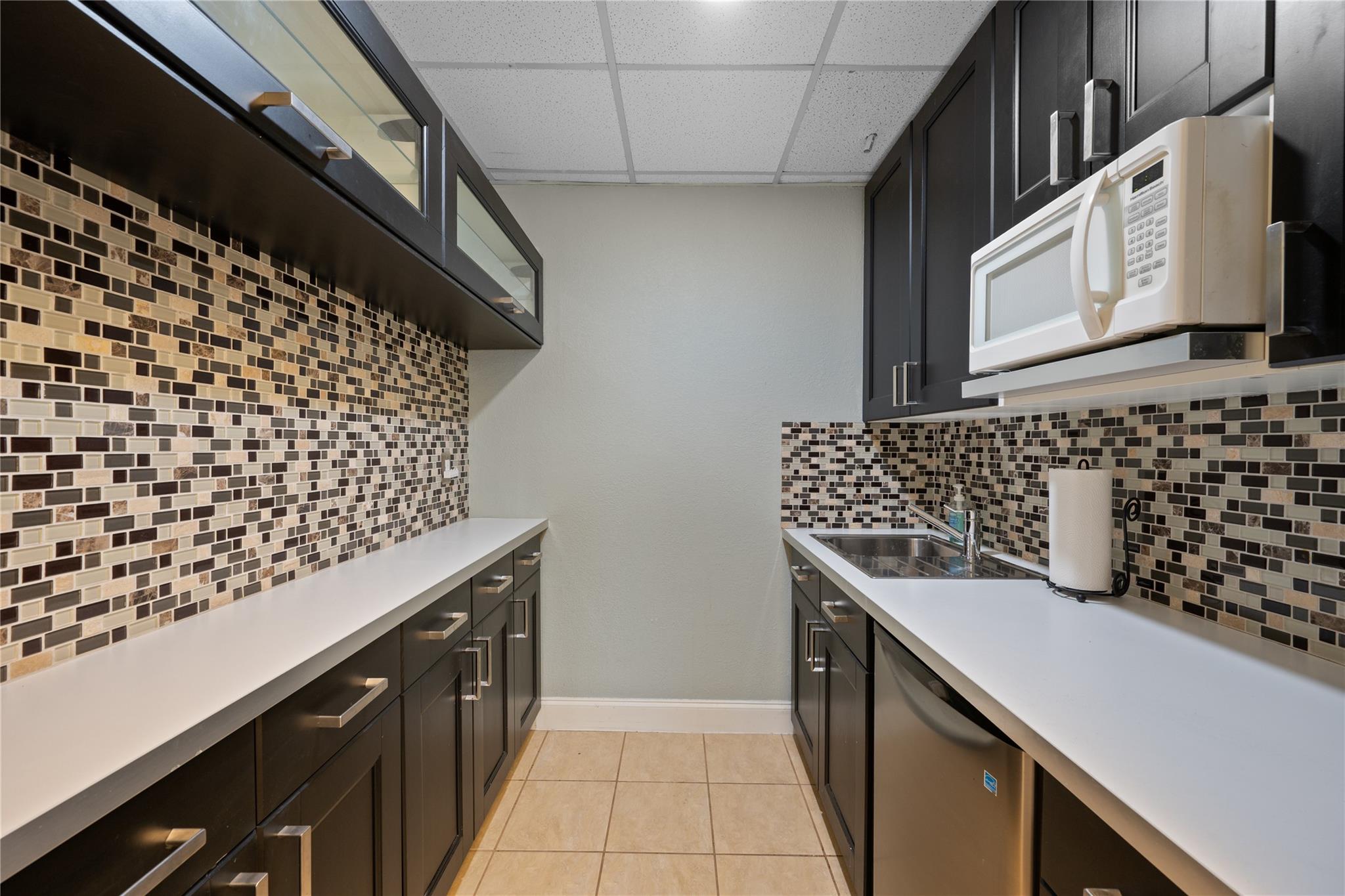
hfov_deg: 104.3
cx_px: 672
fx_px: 523
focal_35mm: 14
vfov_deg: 81.2
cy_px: 448
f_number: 8
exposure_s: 1/2.5
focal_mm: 14
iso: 400
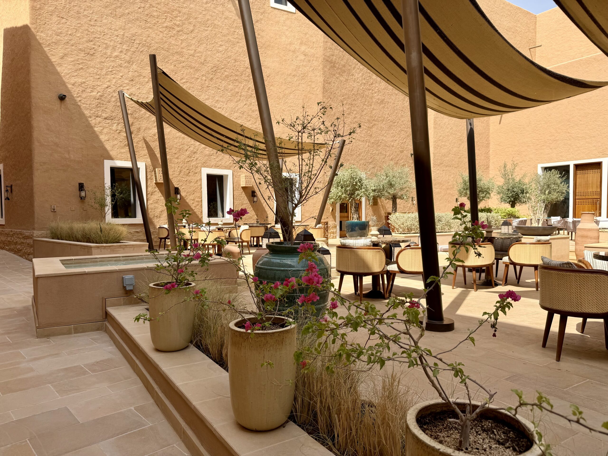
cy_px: 228
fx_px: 422
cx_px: 304
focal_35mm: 24
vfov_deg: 56.8
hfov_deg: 71.6
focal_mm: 6.76
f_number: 1.78
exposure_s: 1/2907
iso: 80
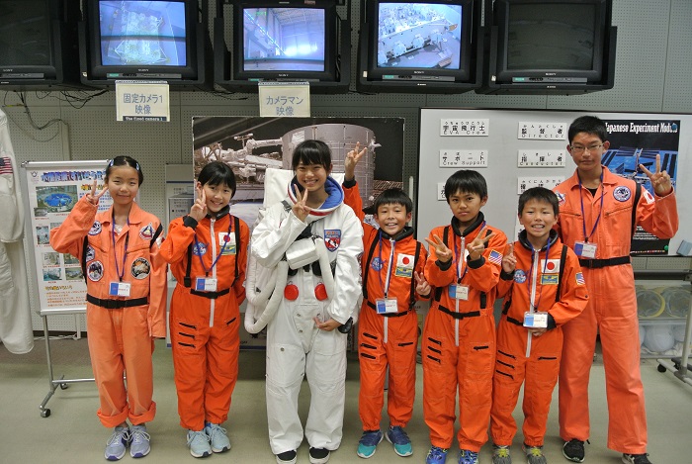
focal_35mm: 27
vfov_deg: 48.1
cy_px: 232
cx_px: 346
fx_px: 520
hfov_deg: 67.3
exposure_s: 1/60
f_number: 3.5
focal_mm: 10
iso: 320
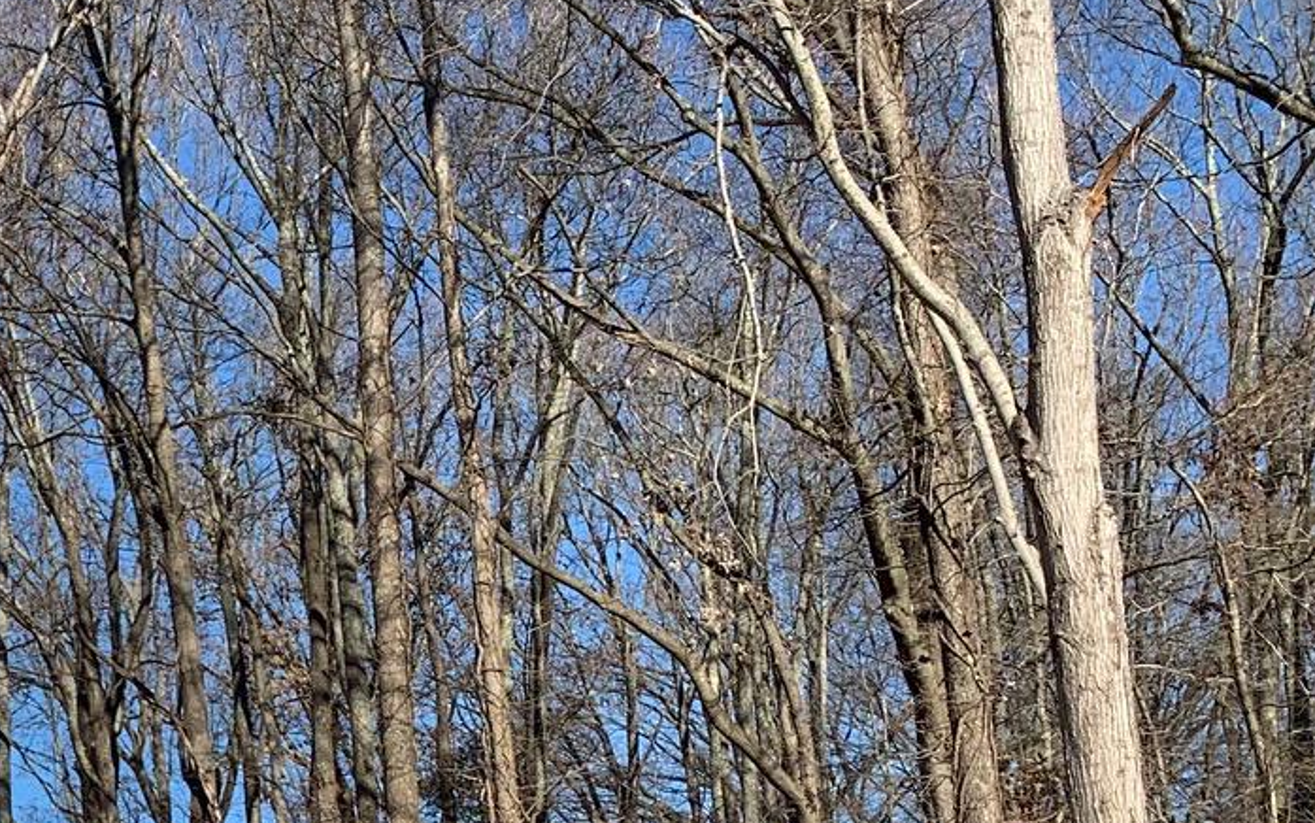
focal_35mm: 81
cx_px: -500
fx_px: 2904
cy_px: 700
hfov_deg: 22.2
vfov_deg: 16.0
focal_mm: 4.25
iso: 25
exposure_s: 1/2421
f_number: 1.8
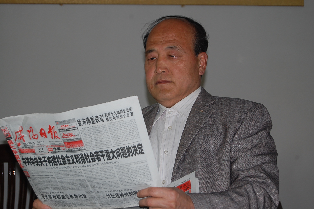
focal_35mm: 82
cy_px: 104
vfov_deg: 16.5
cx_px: 157
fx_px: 719
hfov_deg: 24.6
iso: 400
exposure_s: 1/60
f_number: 5.6
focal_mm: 55
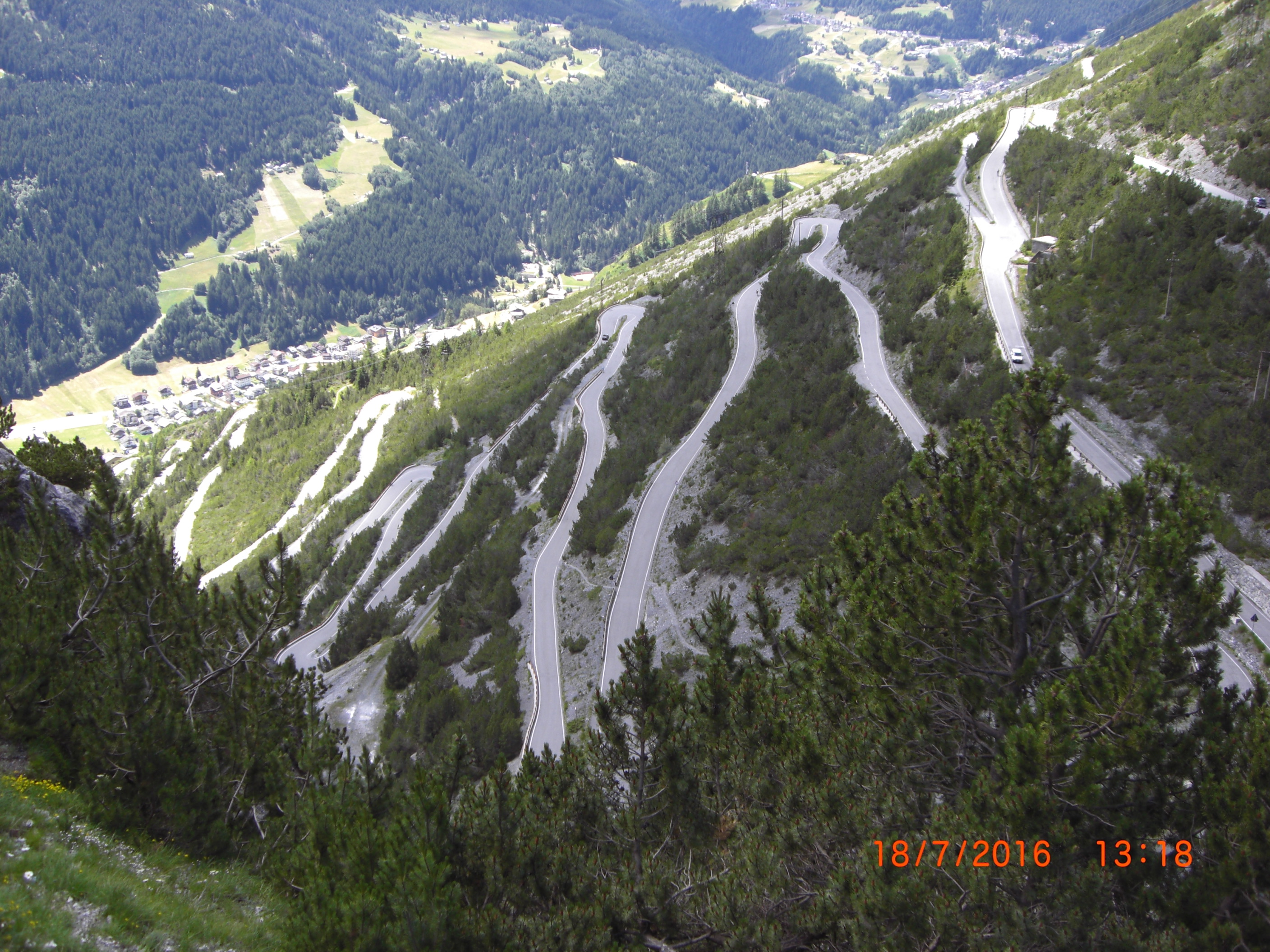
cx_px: 635
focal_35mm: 38
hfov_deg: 49.0
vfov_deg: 37.7
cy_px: 476
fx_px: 1394
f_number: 2.7
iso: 64
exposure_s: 1/250
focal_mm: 6.2
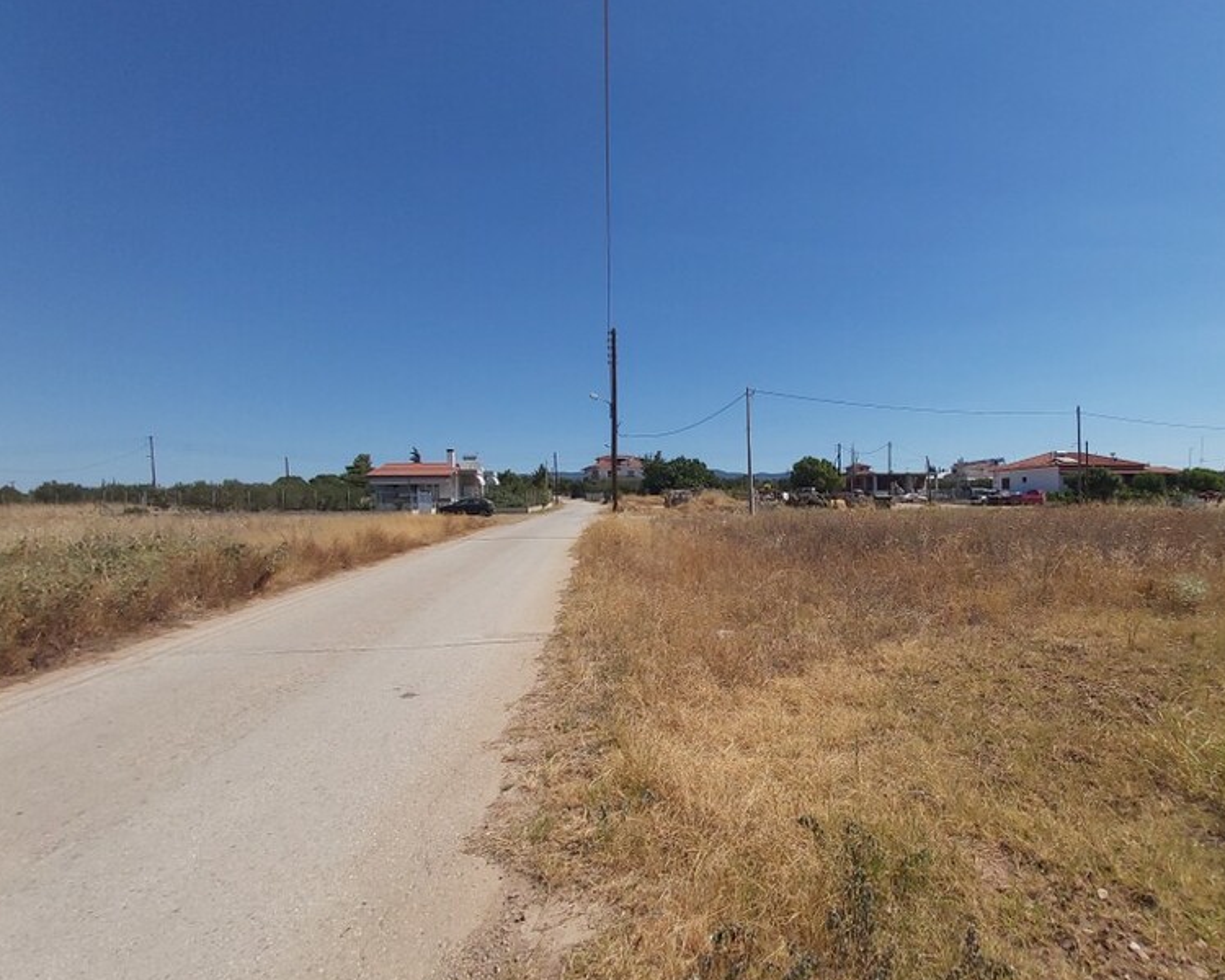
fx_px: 580
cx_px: 799
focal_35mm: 16
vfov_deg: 80.2
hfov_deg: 90.3
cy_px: 529
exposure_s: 1/2502
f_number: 2.2
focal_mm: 1.42
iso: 40
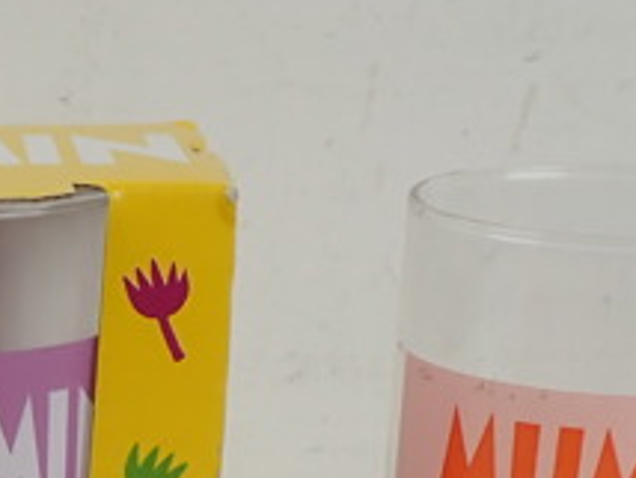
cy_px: 683
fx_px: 2060
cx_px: -158
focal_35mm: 112
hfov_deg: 16.7
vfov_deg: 12.7
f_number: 2.3
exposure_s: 1/125
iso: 100
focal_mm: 5.4
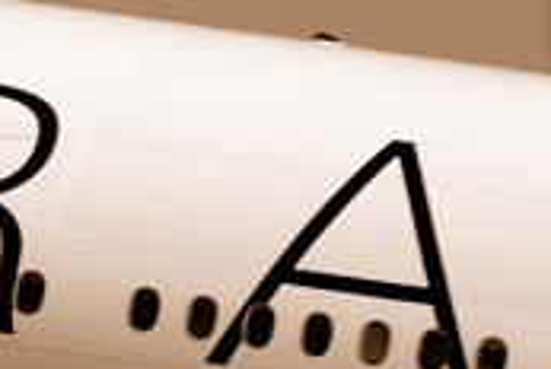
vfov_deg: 1.1
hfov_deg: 1.6
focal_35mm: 1292
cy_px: 326
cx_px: -745
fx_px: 19808
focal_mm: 145
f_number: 5.6
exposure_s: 1/750
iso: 400
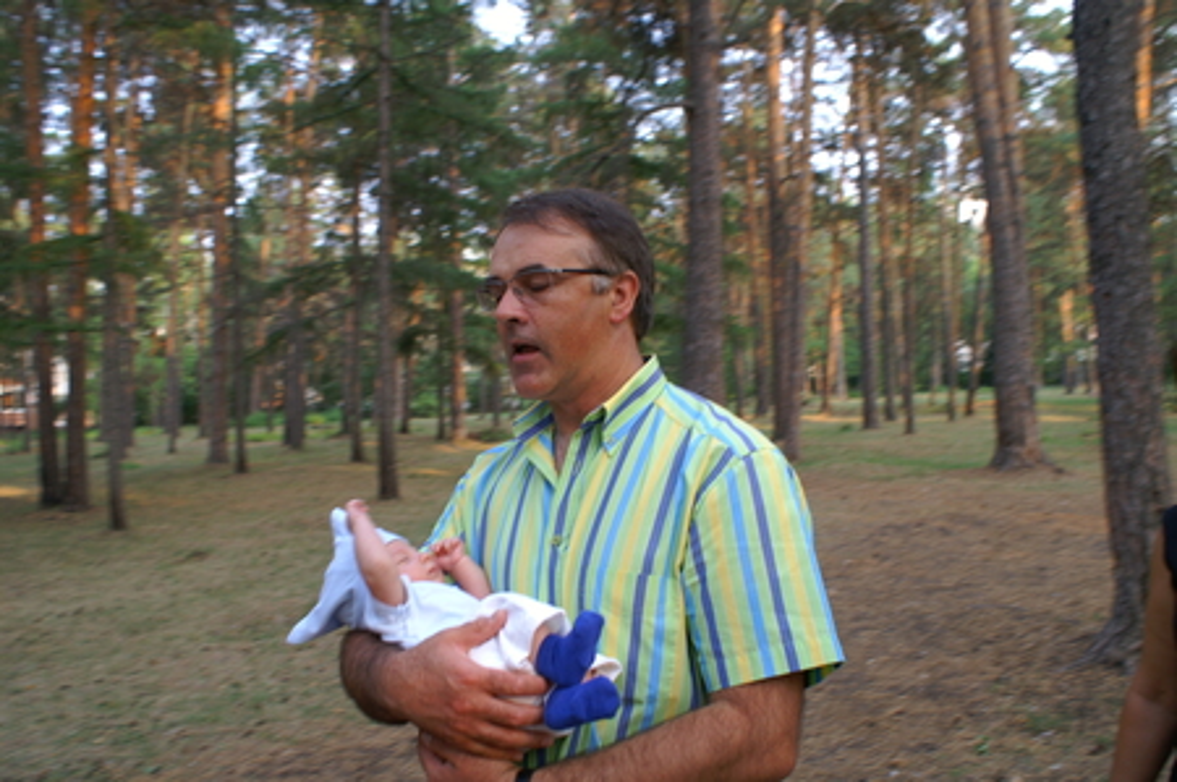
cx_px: 588
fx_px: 980
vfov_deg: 43.5
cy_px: 391
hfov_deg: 62.0
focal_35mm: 30
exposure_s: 1/80
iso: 100
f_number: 4.5
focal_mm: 20
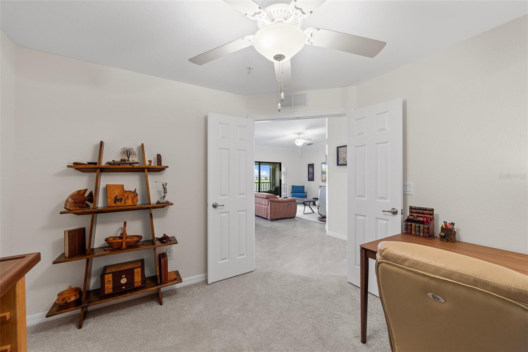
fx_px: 205
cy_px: 176
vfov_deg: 81.2
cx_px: 264
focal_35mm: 14
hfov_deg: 104.3
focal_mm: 14
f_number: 8
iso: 800
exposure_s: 1/2.5
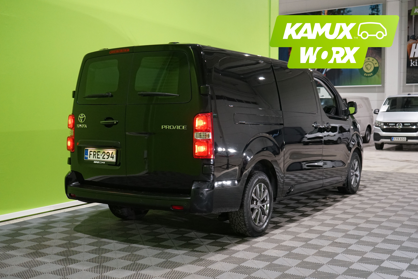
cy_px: 140
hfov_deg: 46.4
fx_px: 488
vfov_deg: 31.9
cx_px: 209
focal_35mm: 42
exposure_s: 1/160
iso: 3200
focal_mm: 42
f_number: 4.5
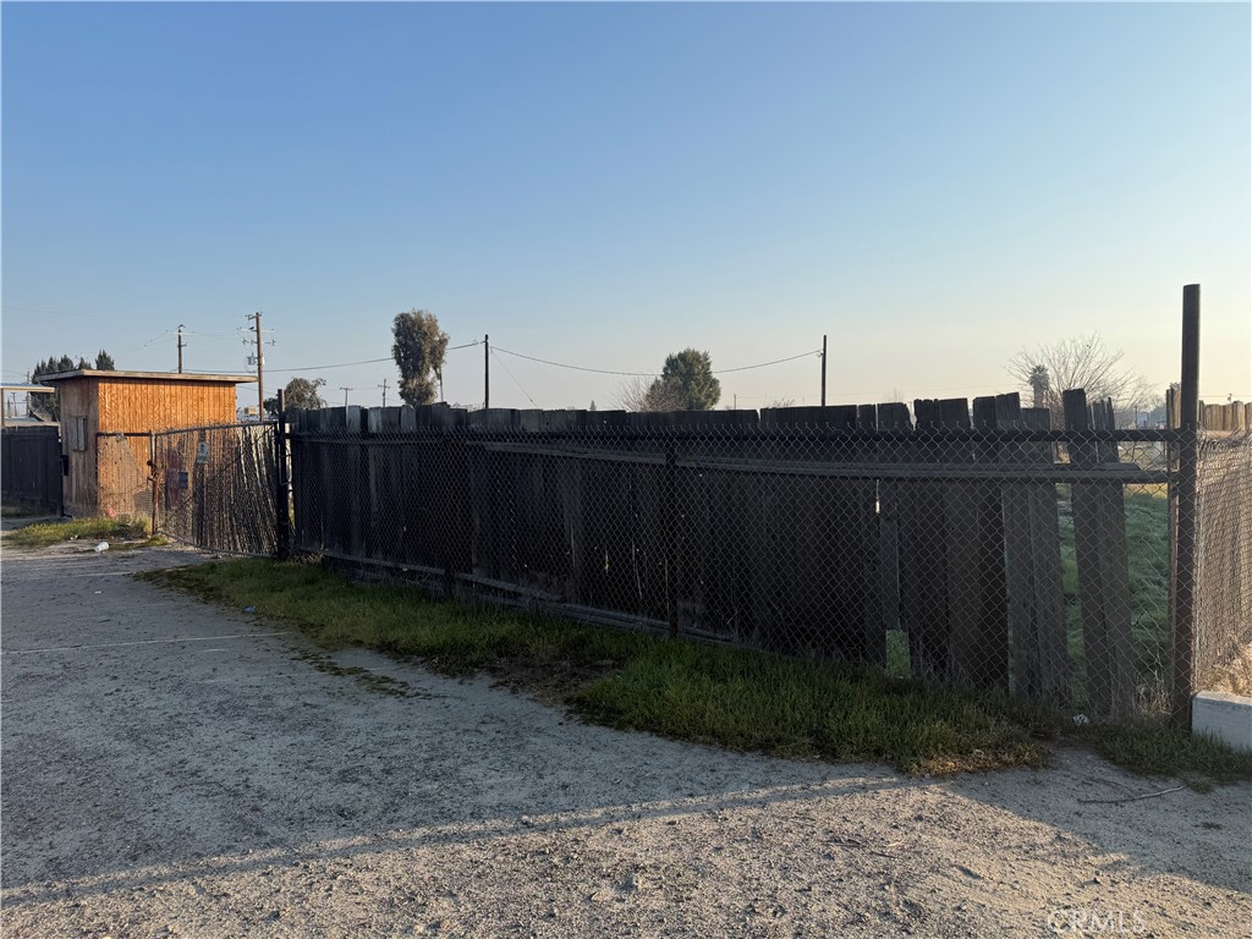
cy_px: 470
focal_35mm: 24
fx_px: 868
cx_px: 626
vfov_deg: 56.8
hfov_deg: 71.6
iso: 80
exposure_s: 1/3759
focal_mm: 6.76
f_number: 1.78
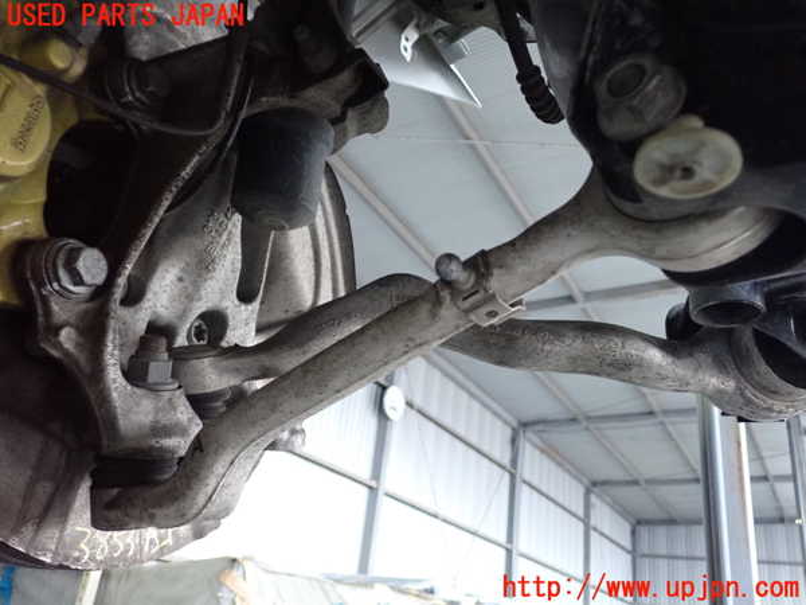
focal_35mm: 30
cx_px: 403
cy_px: 302
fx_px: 699
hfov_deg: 60.0
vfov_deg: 46.8
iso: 1250
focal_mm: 5.4
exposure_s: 1/125
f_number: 2.3
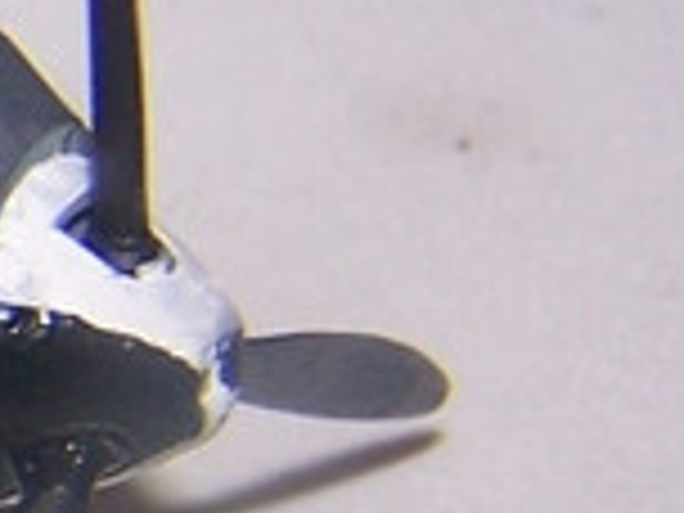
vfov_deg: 5.5
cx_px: -1604
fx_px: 5276
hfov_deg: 6.5
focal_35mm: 267
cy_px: 621
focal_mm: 6.3
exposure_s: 1/60
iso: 80
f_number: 2.8
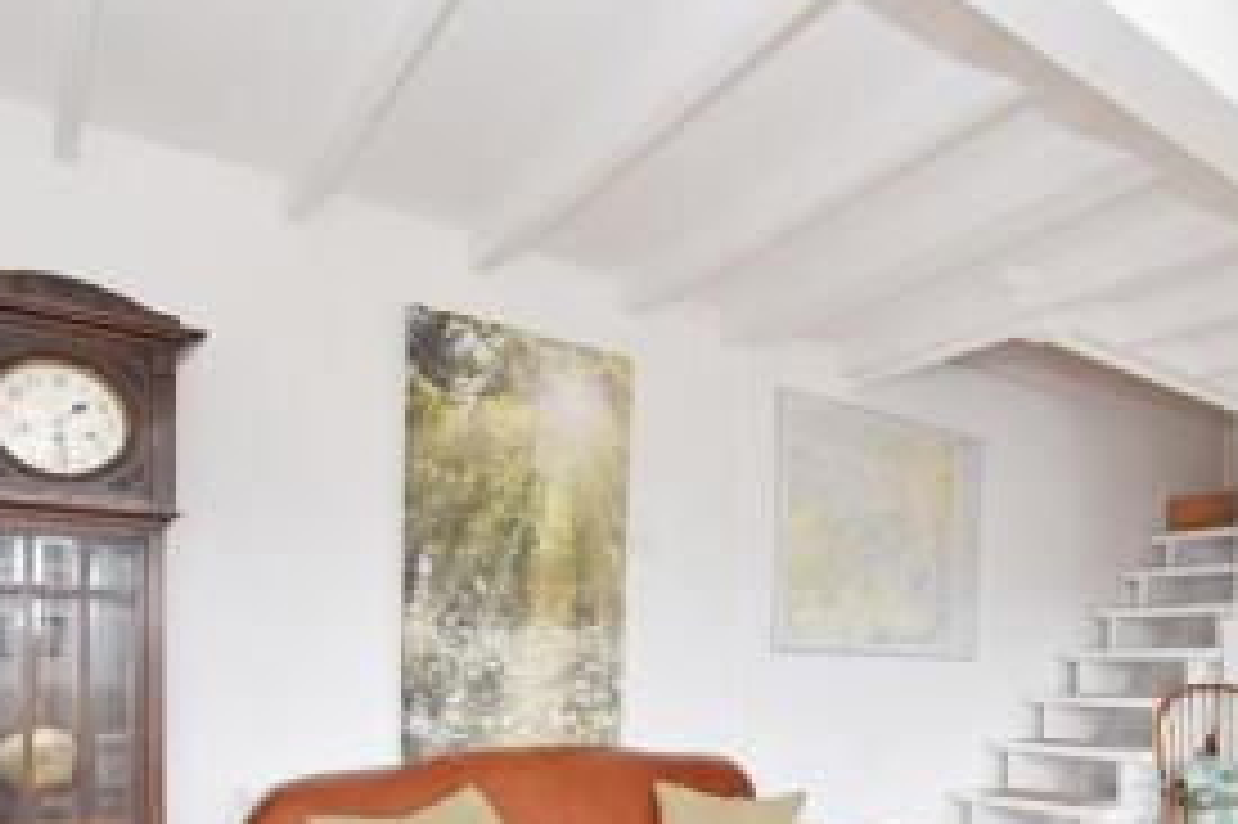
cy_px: 691
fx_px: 894
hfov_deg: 65.2
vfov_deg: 46.2
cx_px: 927
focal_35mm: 26
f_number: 13
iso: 400
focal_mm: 10
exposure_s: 1/13
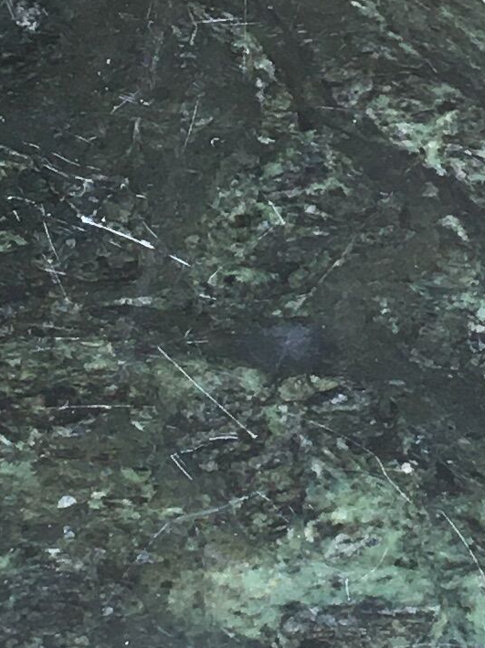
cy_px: 111
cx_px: 370
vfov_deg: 11.9
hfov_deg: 9.0
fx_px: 3085
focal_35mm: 165
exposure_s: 1/33
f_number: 2.2
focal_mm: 4.15
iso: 25
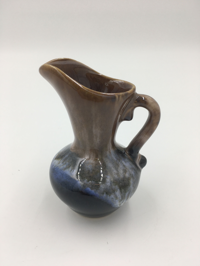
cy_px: 133
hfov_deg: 48.2
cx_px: 100
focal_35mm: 29
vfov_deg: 61.7
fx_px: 223
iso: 25
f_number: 2.2
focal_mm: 4.15
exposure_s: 1/222
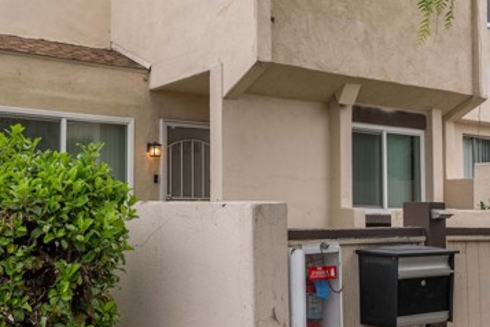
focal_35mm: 43
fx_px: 585
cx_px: 141
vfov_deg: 30.7
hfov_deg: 44.4
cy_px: 89
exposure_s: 1/100
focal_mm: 24
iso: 200
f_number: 7.1
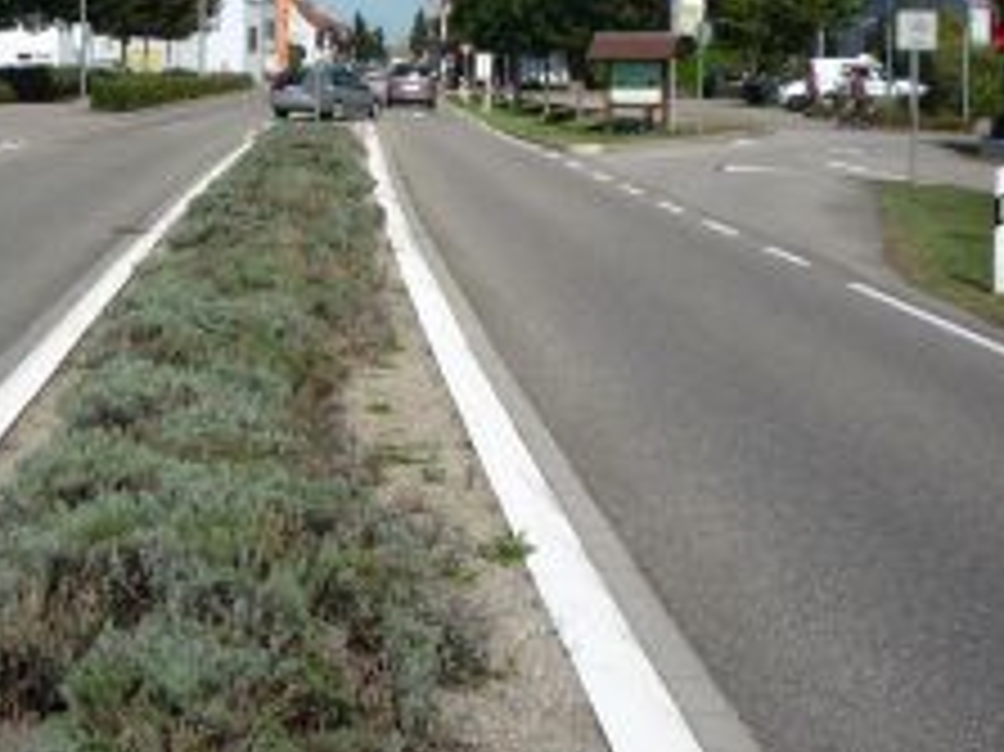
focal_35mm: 69
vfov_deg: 20.6
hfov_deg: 27.9
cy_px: 9
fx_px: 2000
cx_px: 306
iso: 100
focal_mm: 5.2
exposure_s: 1/640
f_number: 5.6
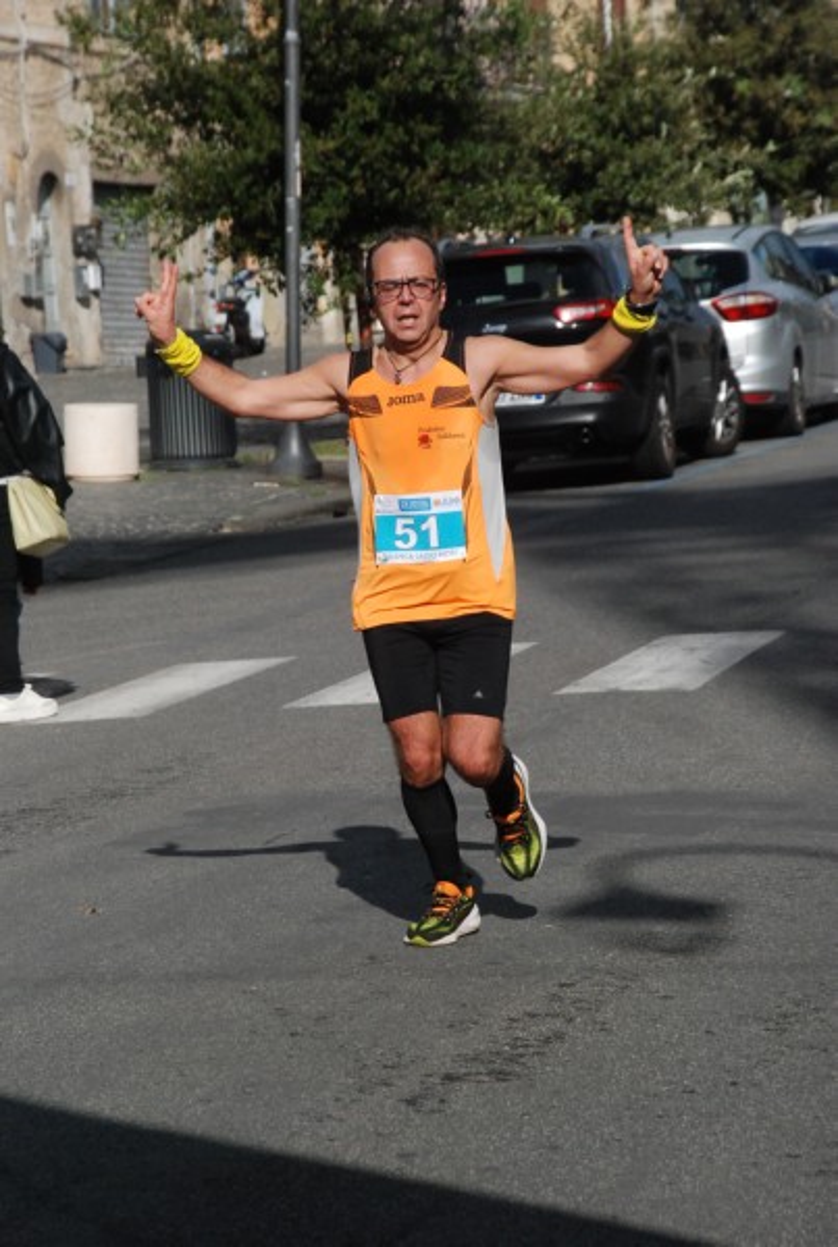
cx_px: 419
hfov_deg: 9.7
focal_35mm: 142
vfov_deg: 14.4
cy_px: 624
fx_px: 4950
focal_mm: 95
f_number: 9
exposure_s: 1/2000
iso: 1000
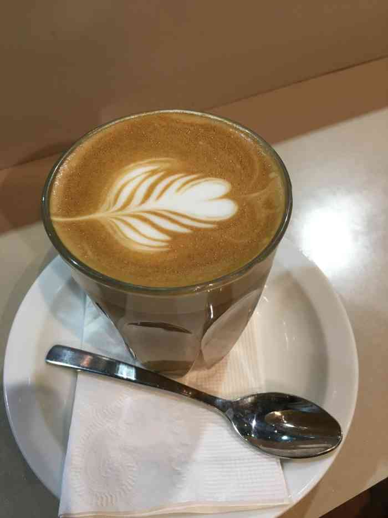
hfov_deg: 48.2
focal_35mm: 29
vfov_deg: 61.7
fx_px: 433
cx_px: 194
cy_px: 259
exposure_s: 1/33
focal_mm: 4.15
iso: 100
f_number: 2.2
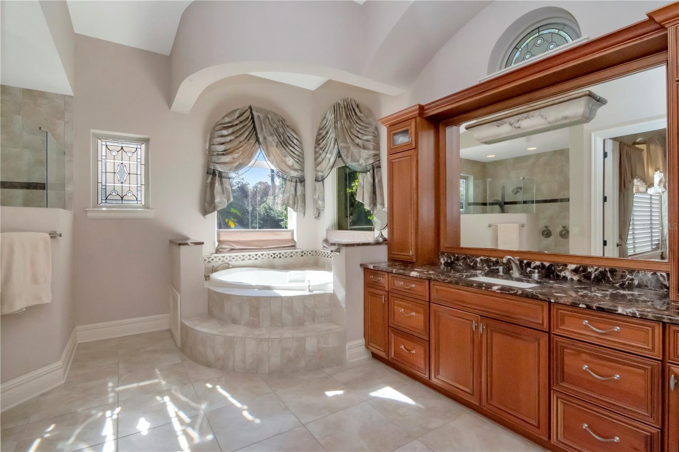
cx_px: 340
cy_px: 226
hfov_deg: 95.0
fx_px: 311
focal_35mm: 16
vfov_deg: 72.0
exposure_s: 1/200
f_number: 18
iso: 1600
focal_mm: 11
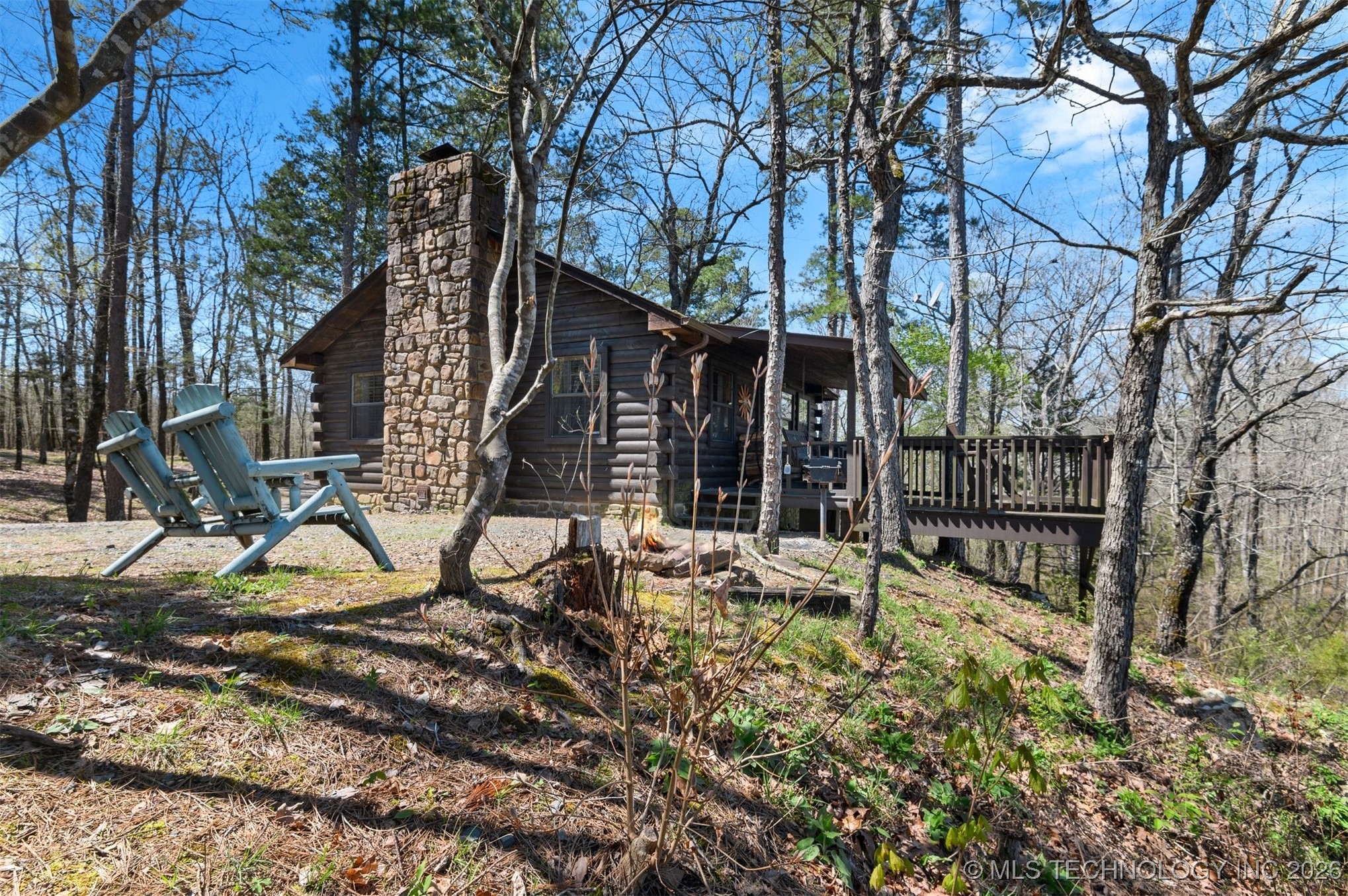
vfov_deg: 73.6
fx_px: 599
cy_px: 448
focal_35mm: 16
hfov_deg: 96.8
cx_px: 674
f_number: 7.1
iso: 200
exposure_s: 1/250
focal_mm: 16
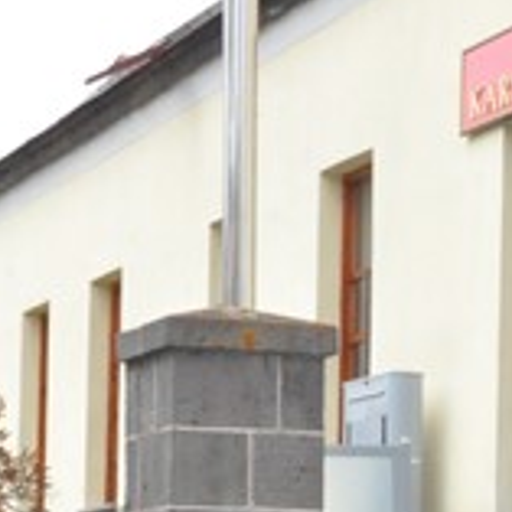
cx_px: 532
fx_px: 2644
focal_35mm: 158
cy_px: 512
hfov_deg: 10.9
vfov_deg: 11.0
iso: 2000
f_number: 29
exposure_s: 1/200
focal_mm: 30
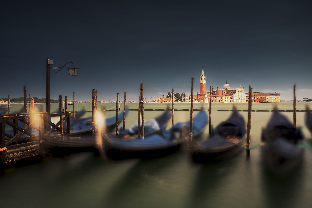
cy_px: 104
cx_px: 156
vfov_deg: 46.4
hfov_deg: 65.5
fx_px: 243
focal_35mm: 28
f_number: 13
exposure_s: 30
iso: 100
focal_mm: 28
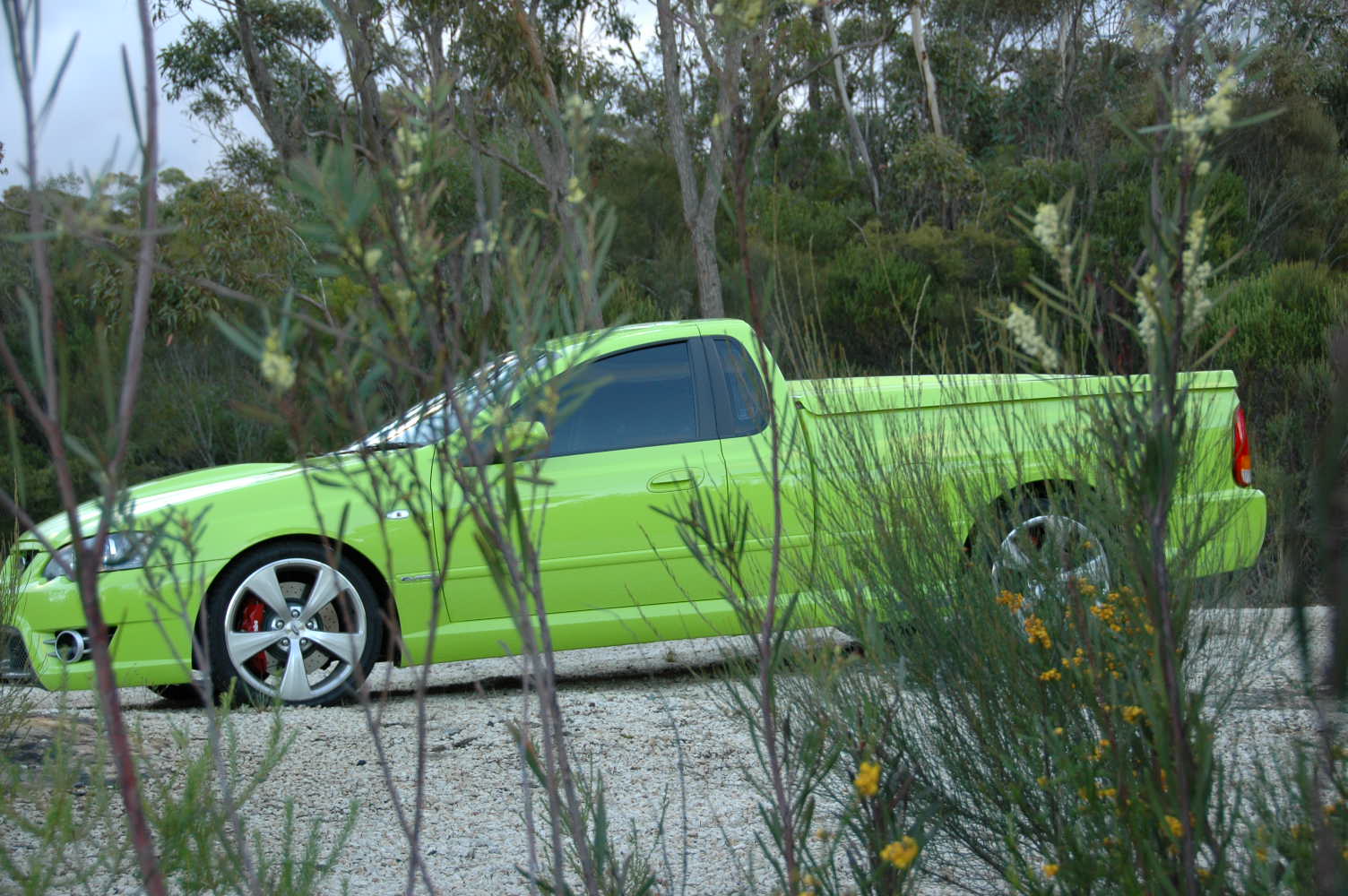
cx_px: 674
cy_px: 448
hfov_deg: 26.0
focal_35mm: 78
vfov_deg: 17.5
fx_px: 2918
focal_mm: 52
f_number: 4.8
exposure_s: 1/50
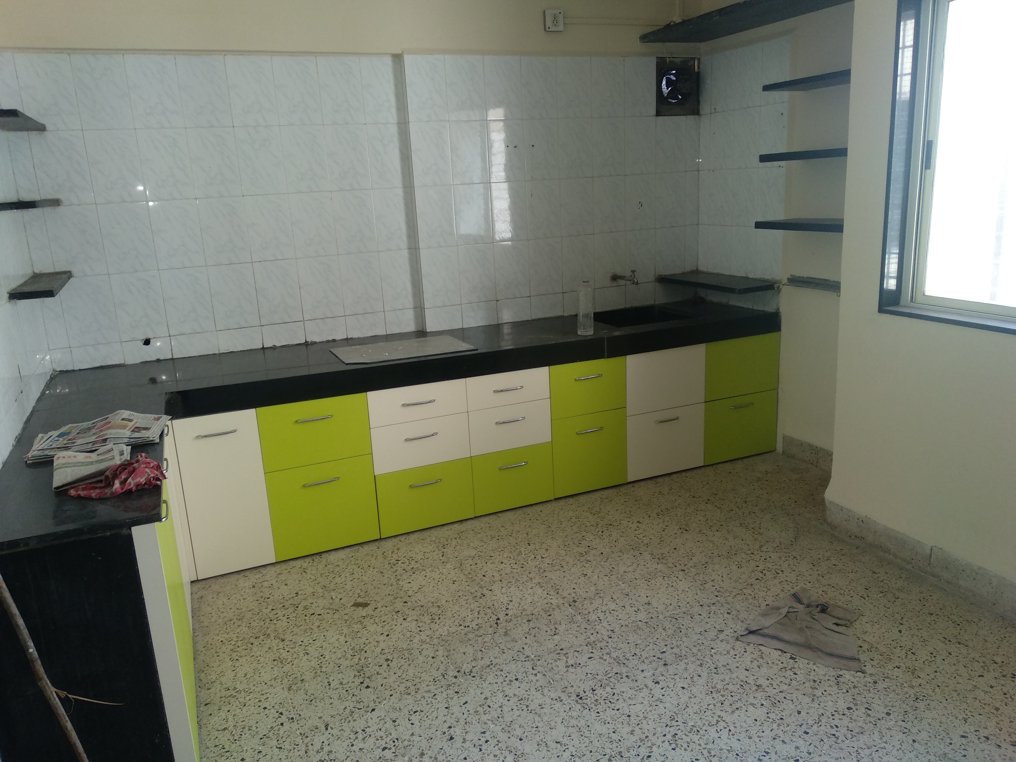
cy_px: 381
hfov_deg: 67.3
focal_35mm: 26
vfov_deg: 53.1
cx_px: 508
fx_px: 763
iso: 250
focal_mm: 3.81
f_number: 2.2
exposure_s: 1/50
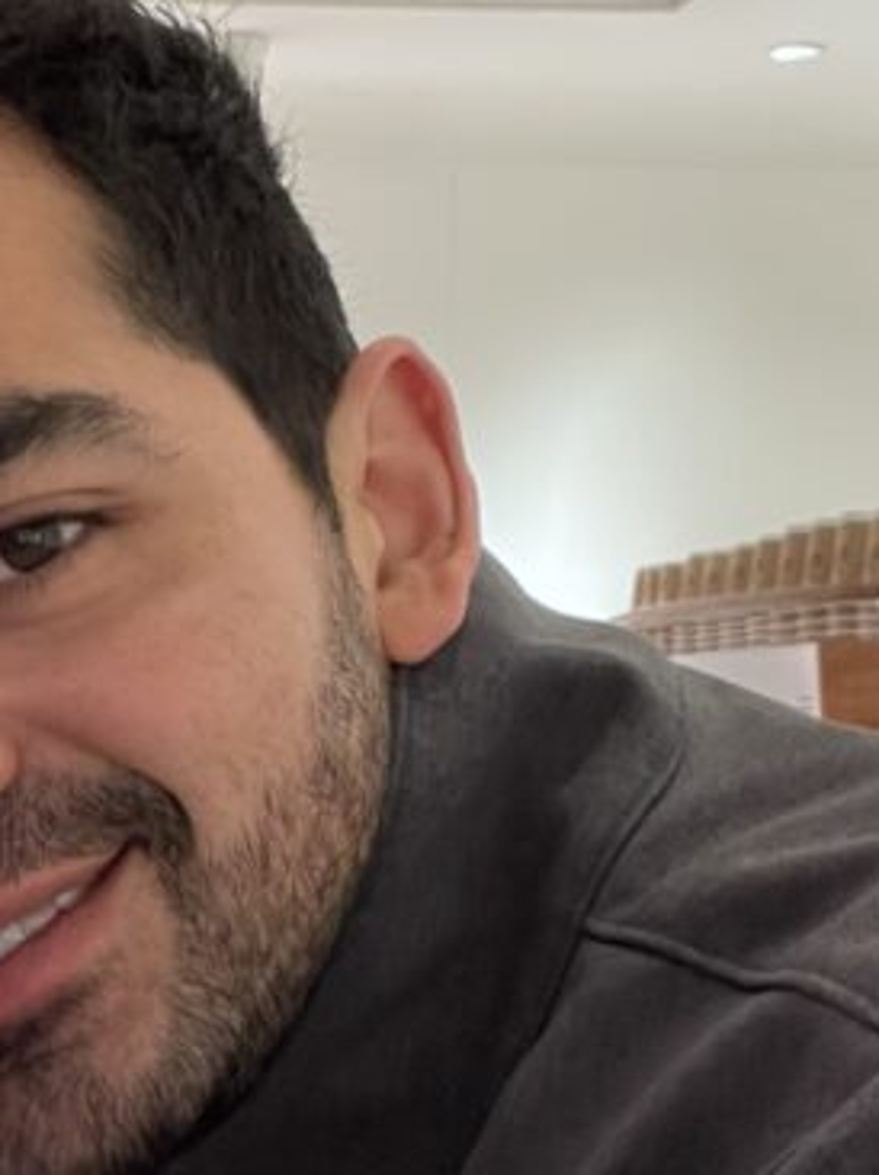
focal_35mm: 84
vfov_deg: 23.1
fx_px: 2847
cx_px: -180
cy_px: 867
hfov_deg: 16.8
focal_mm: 2.71
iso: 320
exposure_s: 1/50
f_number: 2.2
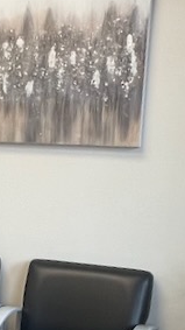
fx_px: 559
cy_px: 309
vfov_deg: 31.0
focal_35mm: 64
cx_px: -17
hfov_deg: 18.1
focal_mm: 1.57
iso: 125
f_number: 1.8
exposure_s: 1/120
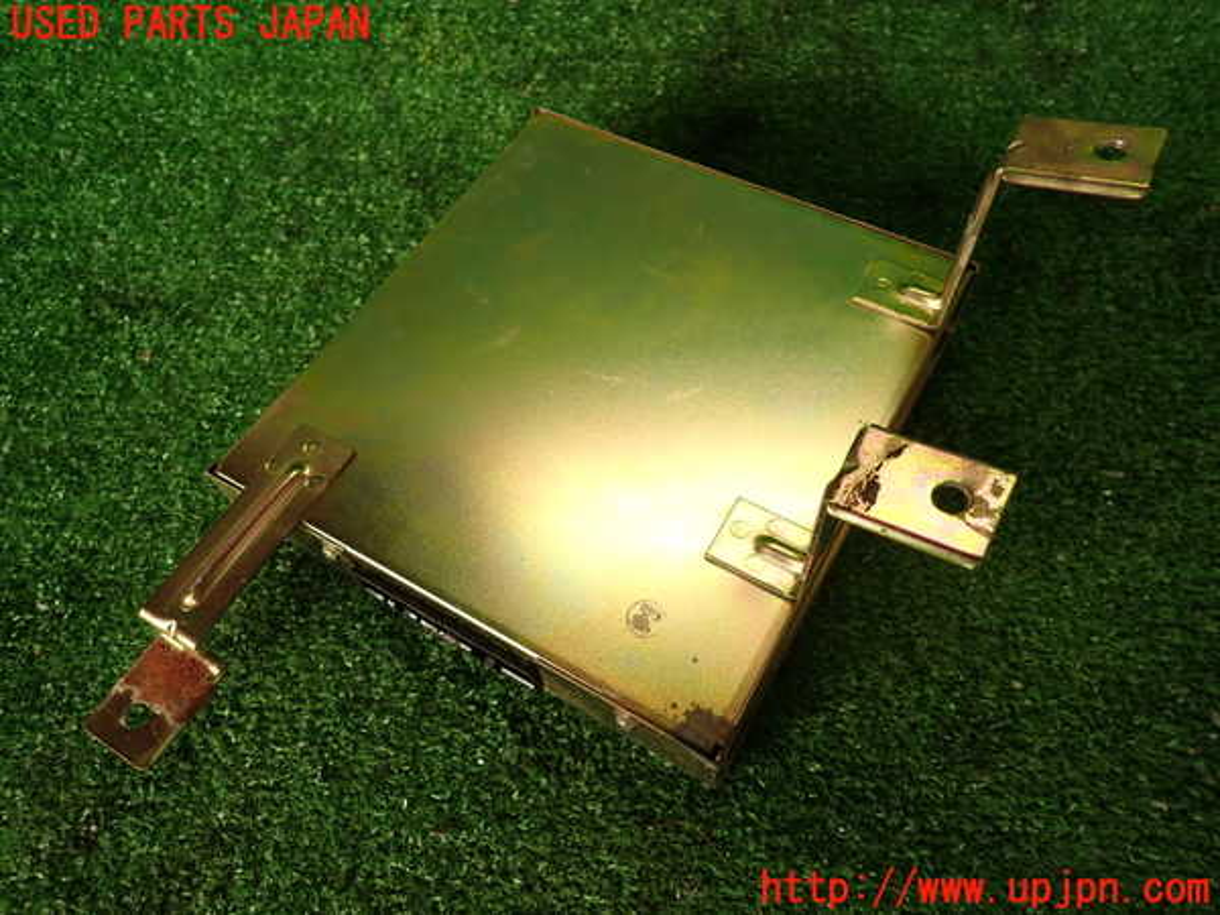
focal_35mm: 25
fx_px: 881
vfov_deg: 54.9
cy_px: 458
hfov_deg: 69.4
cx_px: 610
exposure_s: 1/100
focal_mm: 4.5
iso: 100
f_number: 2
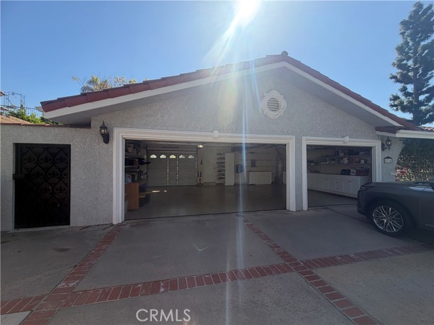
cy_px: 162
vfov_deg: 85.7
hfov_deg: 102.1
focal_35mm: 14
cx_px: 217
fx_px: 176
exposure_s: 1/770
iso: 32
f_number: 2.2
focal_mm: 2.22
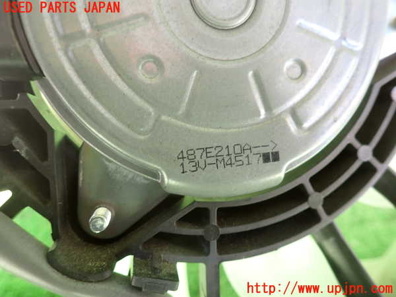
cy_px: 148
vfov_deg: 54.9
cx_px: 198
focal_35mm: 25
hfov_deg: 69.4
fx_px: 286
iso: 200
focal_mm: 4.5
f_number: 2
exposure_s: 1/50
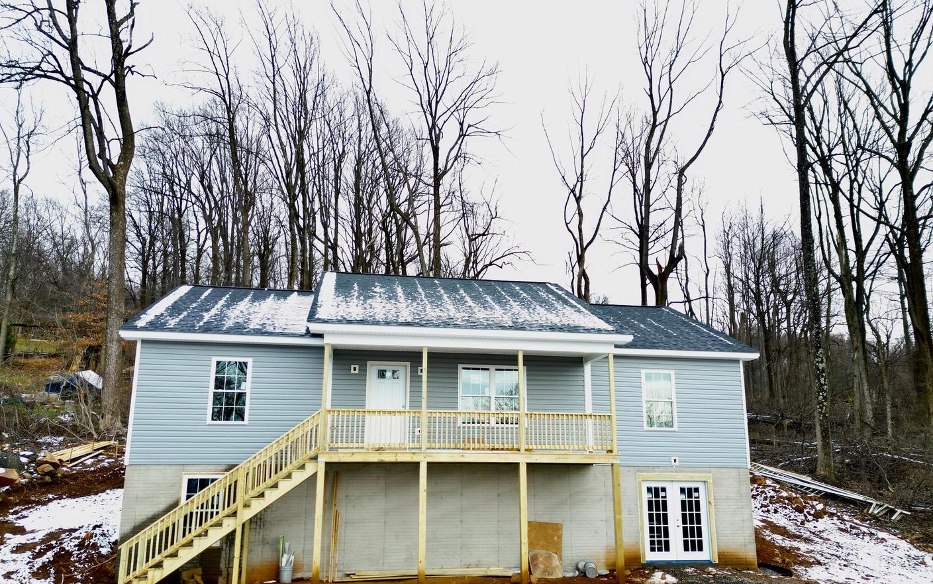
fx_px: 661
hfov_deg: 70.4
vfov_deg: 47.4
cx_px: 464
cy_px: 341
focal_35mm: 26
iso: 100
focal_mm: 6.72
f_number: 1.7
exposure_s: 1/125
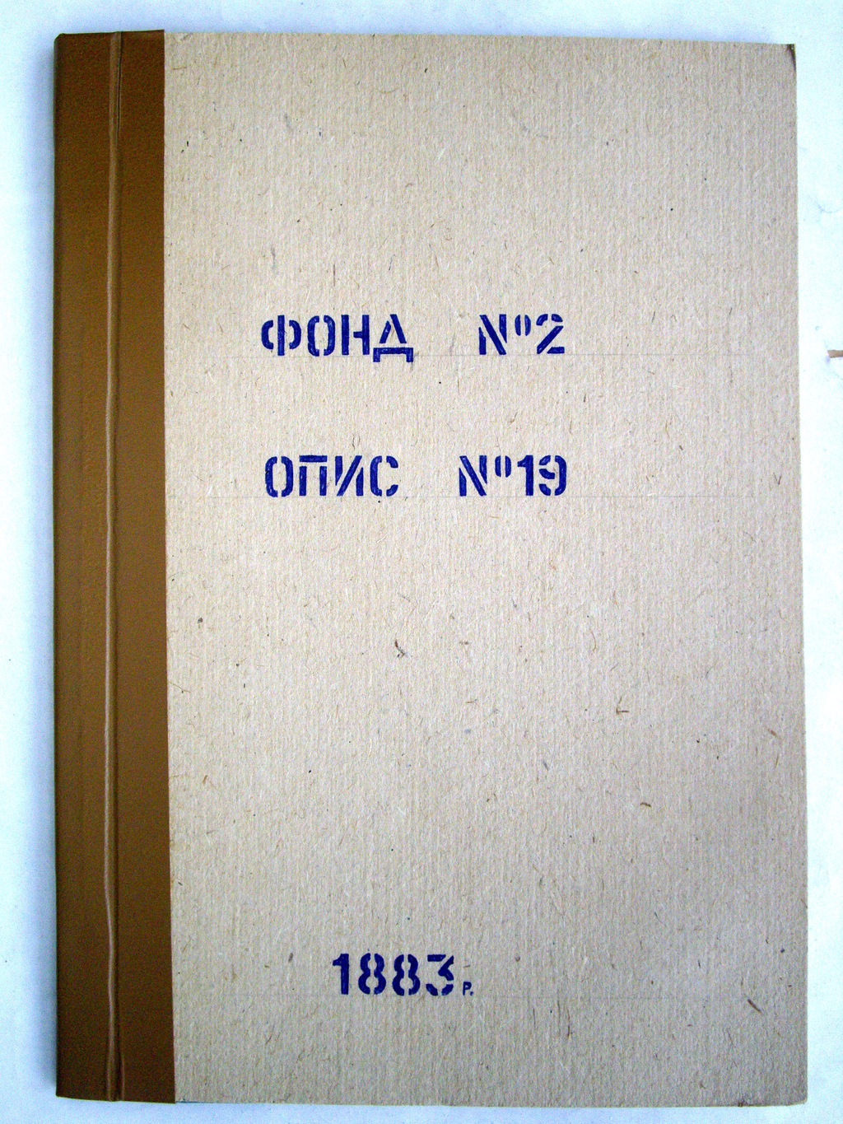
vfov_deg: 41.2
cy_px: 562
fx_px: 1493
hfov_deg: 31.5
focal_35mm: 46
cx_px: 422
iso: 400
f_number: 3.1
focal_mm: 9.6
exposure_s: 1/250
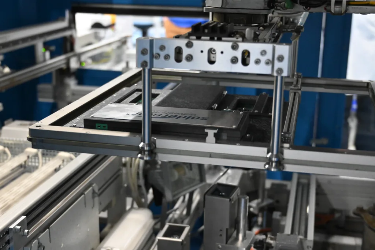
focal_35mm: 56
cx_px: 188
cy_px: 125
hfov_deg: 35.9
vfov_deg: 24.4
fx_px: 578
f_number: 4
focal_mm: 37
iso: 6400
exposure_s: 1/250
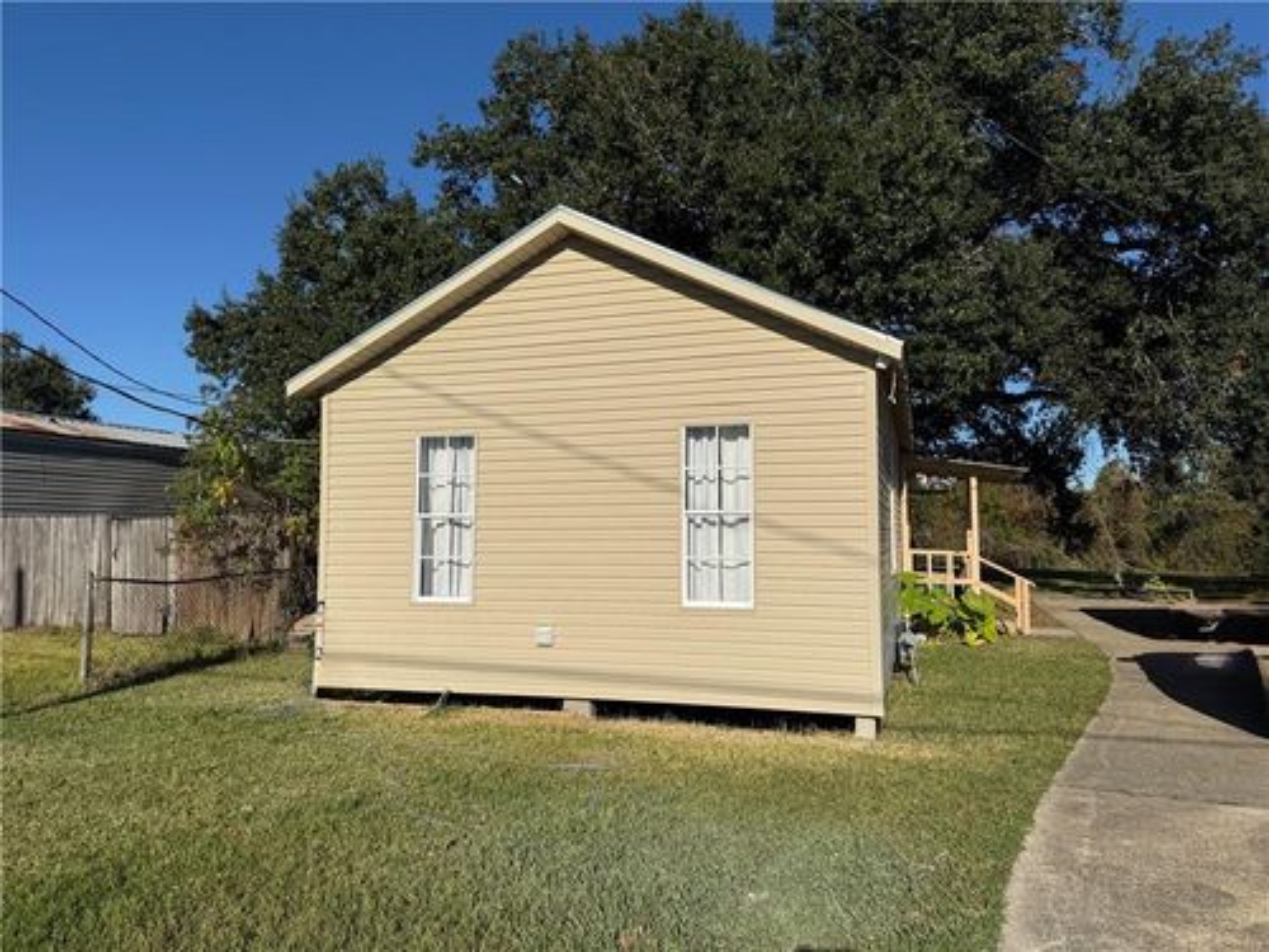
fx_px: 880
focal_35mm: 24
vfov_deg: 56.8
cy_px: 476
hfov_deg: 71.6
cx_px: 634
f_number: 1.78
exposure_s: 1/11905
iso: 80
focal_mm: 6.76
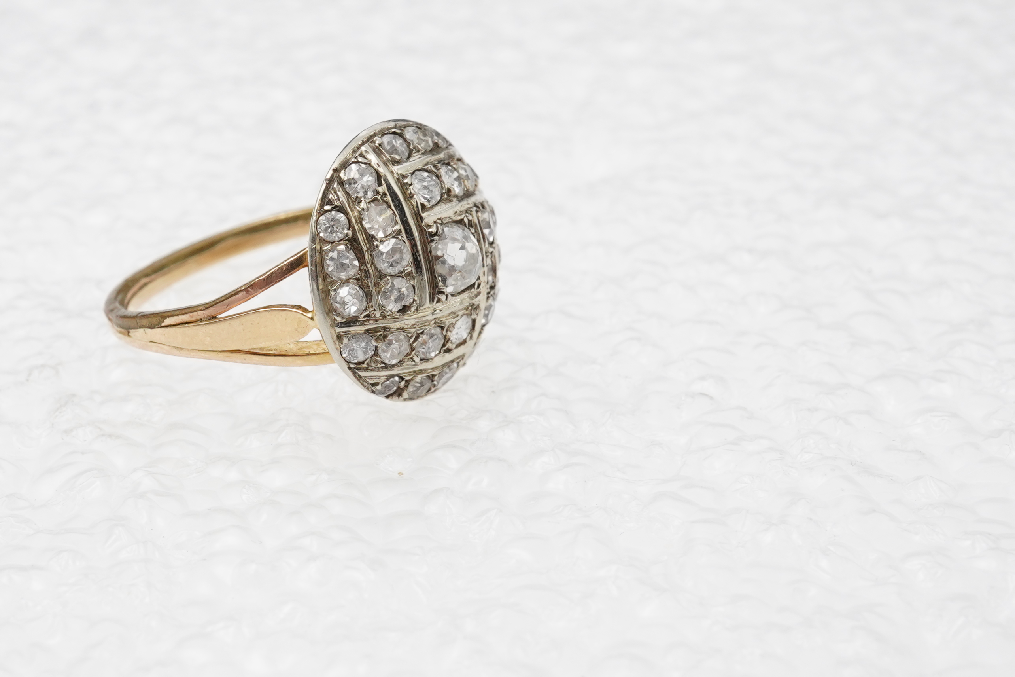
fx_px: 1945
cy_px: 292
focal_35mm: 69
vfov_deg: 19.7
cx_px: 365
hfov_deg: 29.1
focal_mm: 30
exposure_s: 1/125
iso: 640
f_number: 22
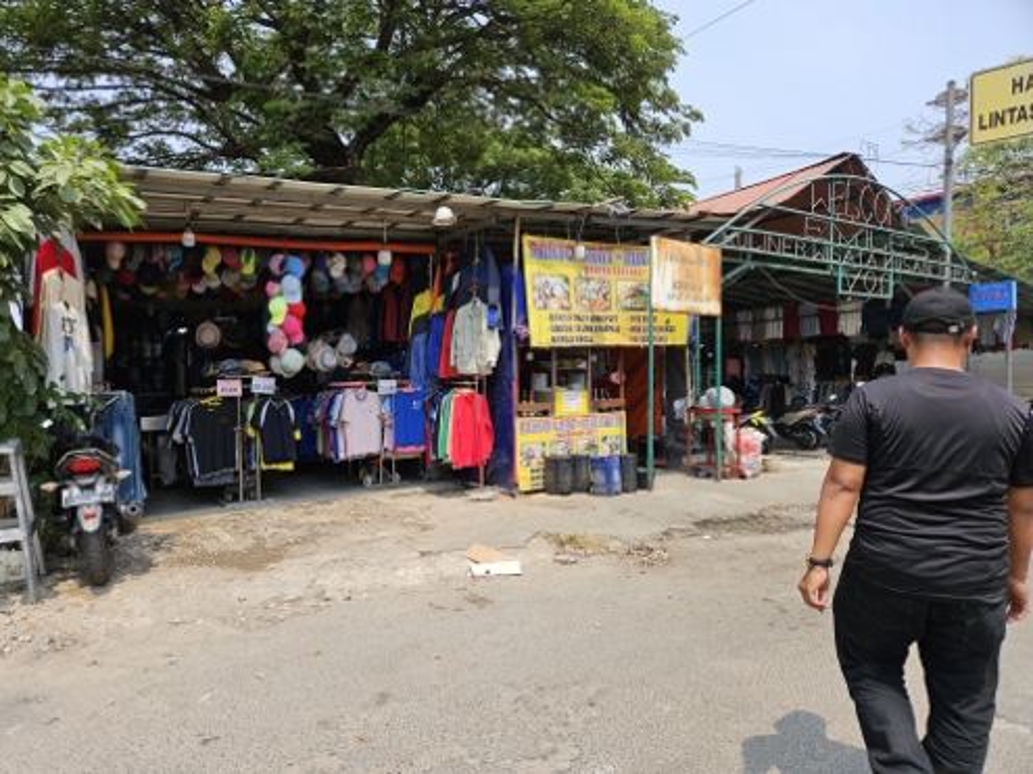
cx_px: 516
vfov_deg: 58.9
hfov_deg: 73.9
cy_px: 387
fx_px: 686
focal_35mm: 23
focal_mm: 5.4
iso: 64
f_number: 1.8
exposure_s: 1/2000
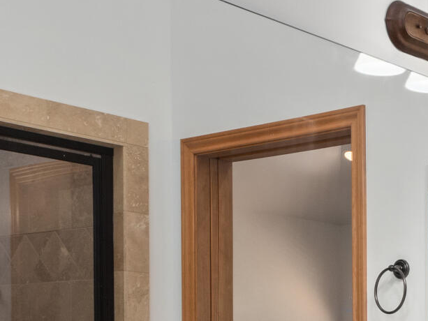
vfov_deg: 17.8
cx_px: 500
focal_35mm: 80
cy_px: 345
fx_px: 989
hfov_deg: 22.7
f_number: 7.1
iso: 500
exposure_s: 1/20
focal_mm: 17
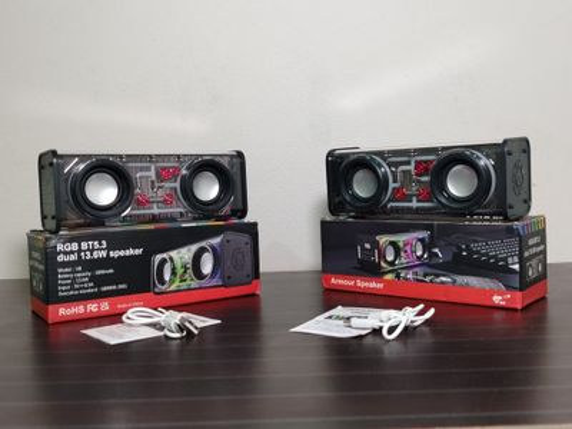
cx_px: 286
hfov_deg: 50.1
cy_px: 214
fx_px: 611
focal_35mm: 37
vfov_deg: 38.7
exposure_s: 1/33.3
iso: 674
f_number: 1.75
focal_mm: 5.25
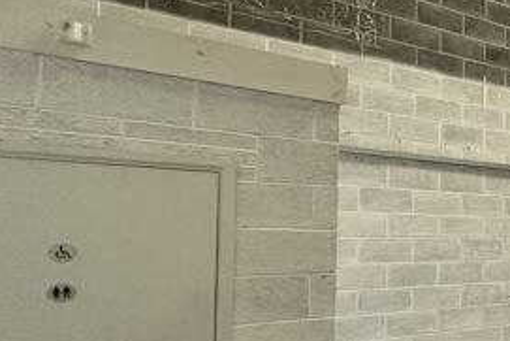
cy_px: 226
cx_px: 749
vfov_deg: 31.0
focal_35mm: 43
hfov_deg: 29.5
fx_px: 609
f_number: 2.2
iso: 200
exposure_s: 1/99
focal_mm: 2.22
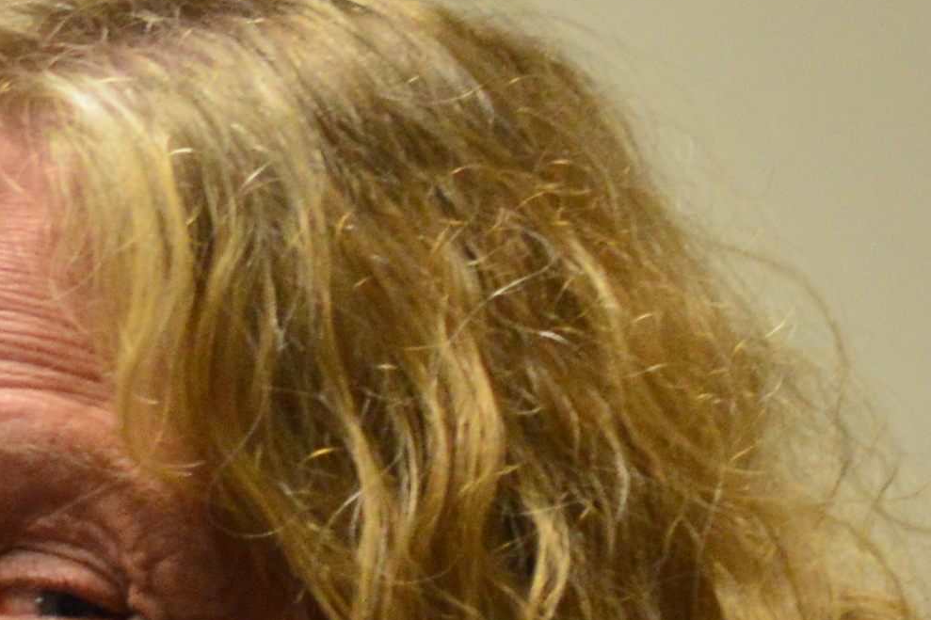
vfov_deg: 5.7
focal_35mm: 237
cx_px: -997
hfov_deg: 8.2
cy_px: 874
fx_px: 6128
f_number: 3.8
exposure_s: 1/20
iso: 800
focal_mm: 26
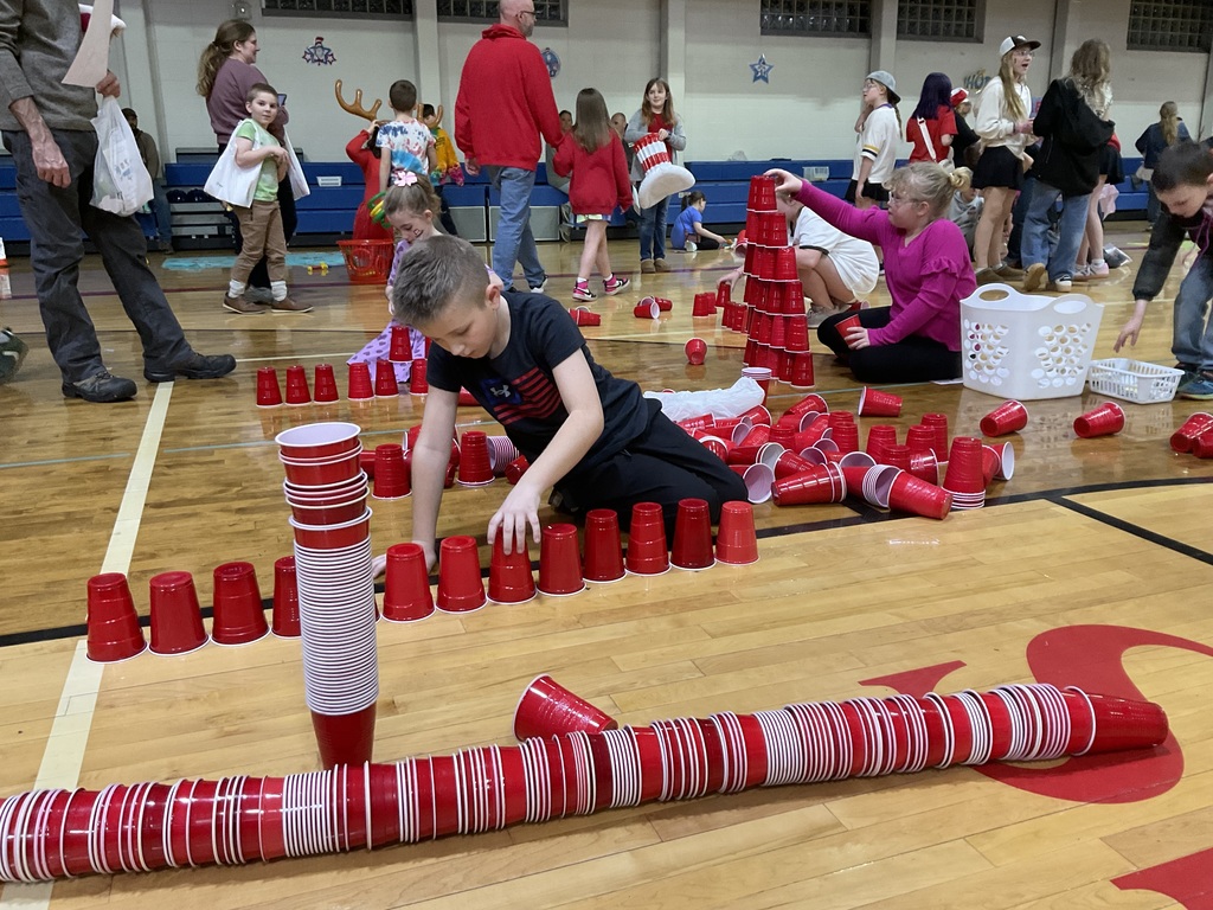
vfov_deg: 48.2
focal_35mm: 29
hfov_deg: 61.7
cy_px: 455
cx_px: 606
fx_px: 1016
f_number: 1.8
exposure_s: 1/60
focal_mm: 3
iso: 160
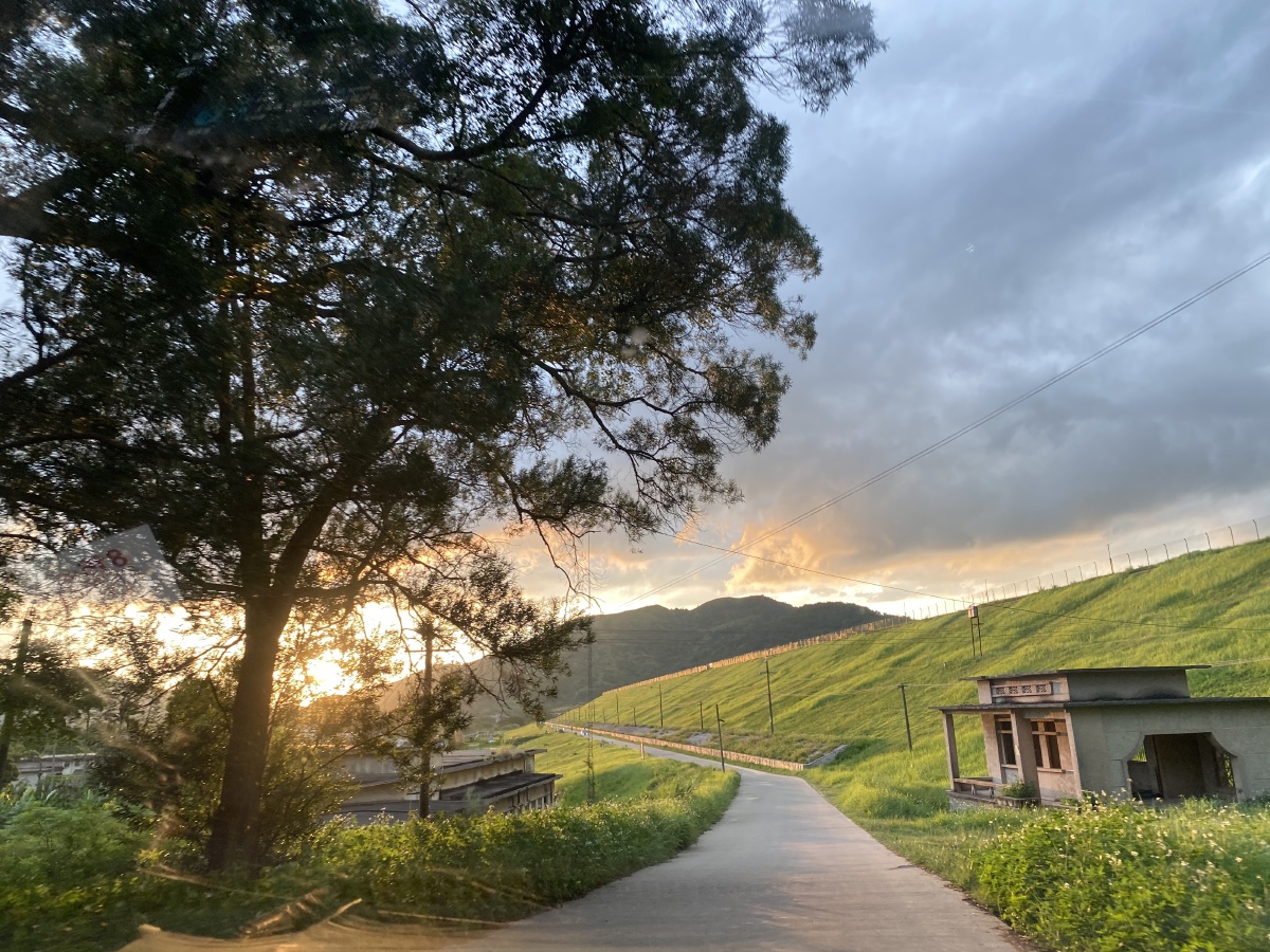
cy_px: 476
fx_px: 954
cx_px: 635
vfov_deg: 53.1
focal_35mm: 26
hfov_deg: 67.3
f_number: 1.8
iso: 80
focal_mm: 4.25
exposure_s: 1/113
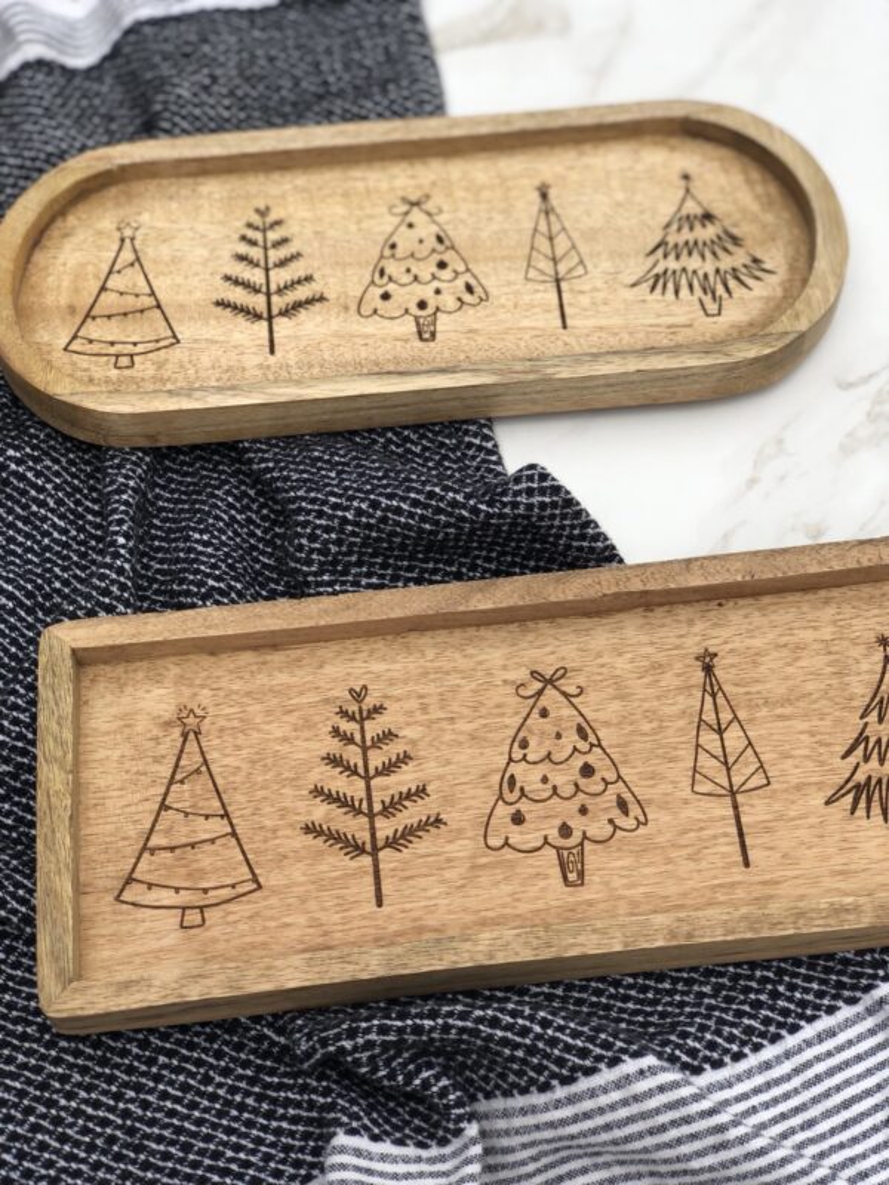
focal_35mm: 52
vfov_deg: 36.8
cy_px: 592
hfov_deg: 28.0
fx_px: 1781
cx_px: 444
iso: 16
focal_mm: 6
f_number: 2.4
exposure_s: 1/207
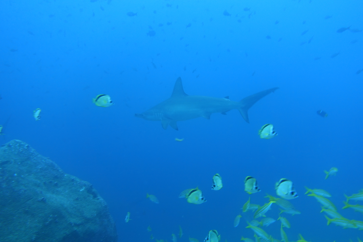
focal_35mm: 30
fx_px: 302
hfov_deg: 61.9
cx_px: 182
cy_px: 121
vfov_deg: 43.6
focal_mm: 11.12
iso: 125
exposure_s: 1/60
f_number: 2.8
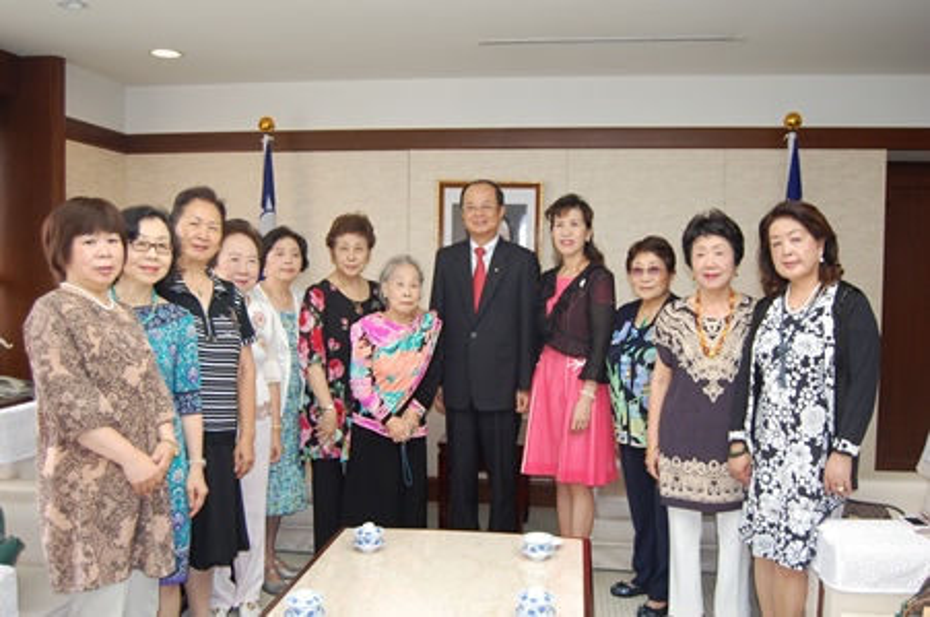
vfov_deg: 39.8
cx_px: 465
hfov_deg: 57.3
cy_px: 308
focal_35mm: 33
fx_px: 851
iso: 400
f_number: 3.8
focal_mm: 22
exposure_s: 1/60
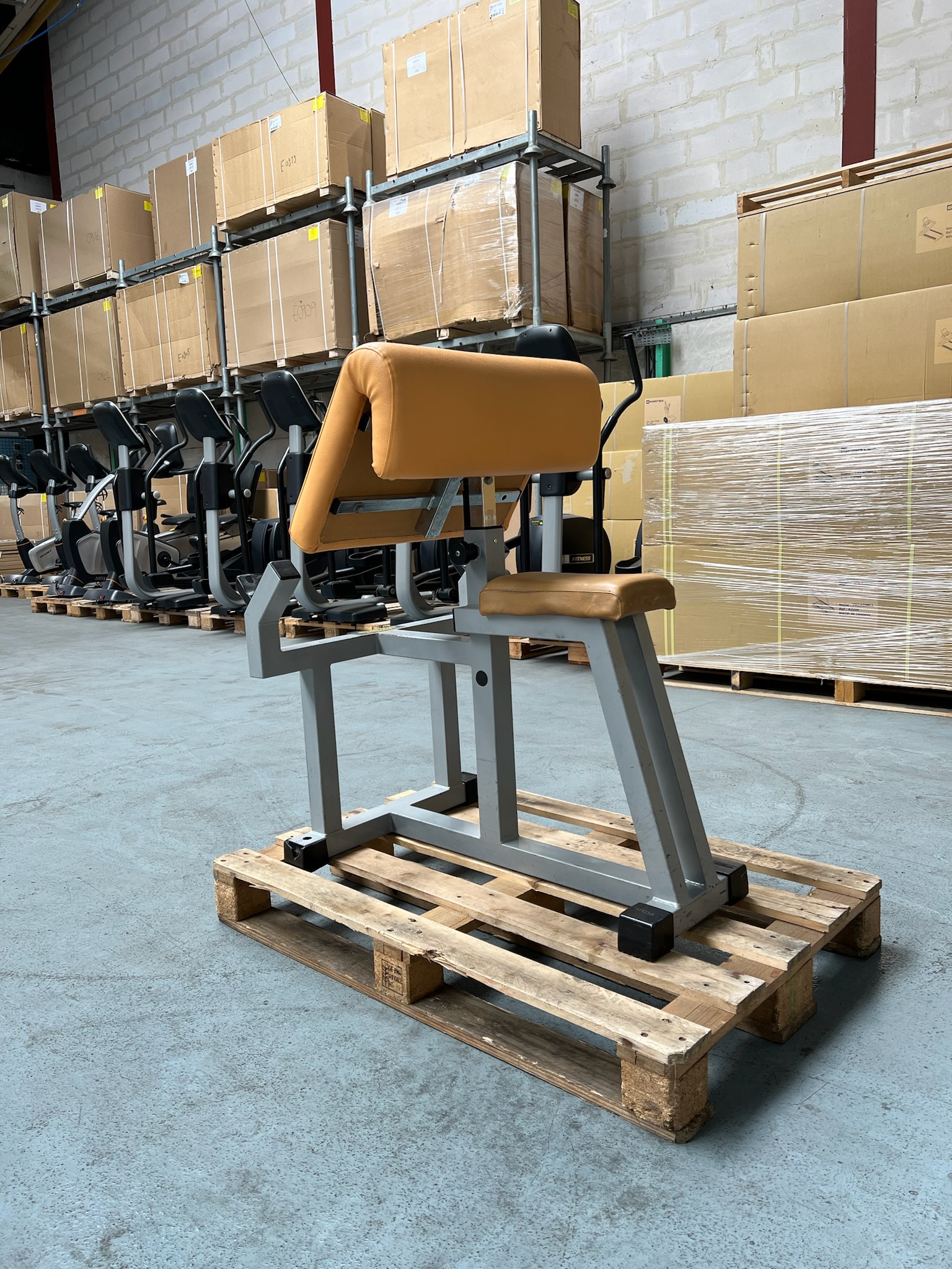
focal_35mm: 26
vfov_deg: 67.3
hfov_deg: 53.1
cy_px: 634
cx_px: 476
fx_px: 953
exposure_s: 1/100
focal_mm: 5.7
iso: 50
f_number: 1.5
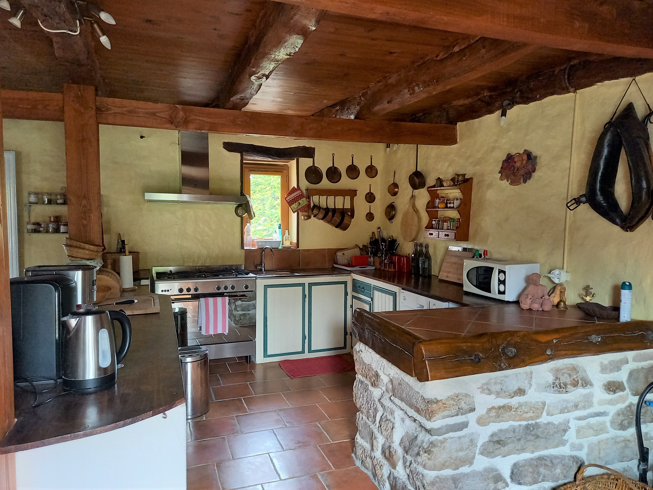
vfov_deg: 54.9
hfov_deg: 69.4
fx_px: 472
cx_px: 326
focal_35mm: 25
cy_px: 245
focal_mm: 4.65
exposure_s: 1/24
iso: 400
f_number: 1.8
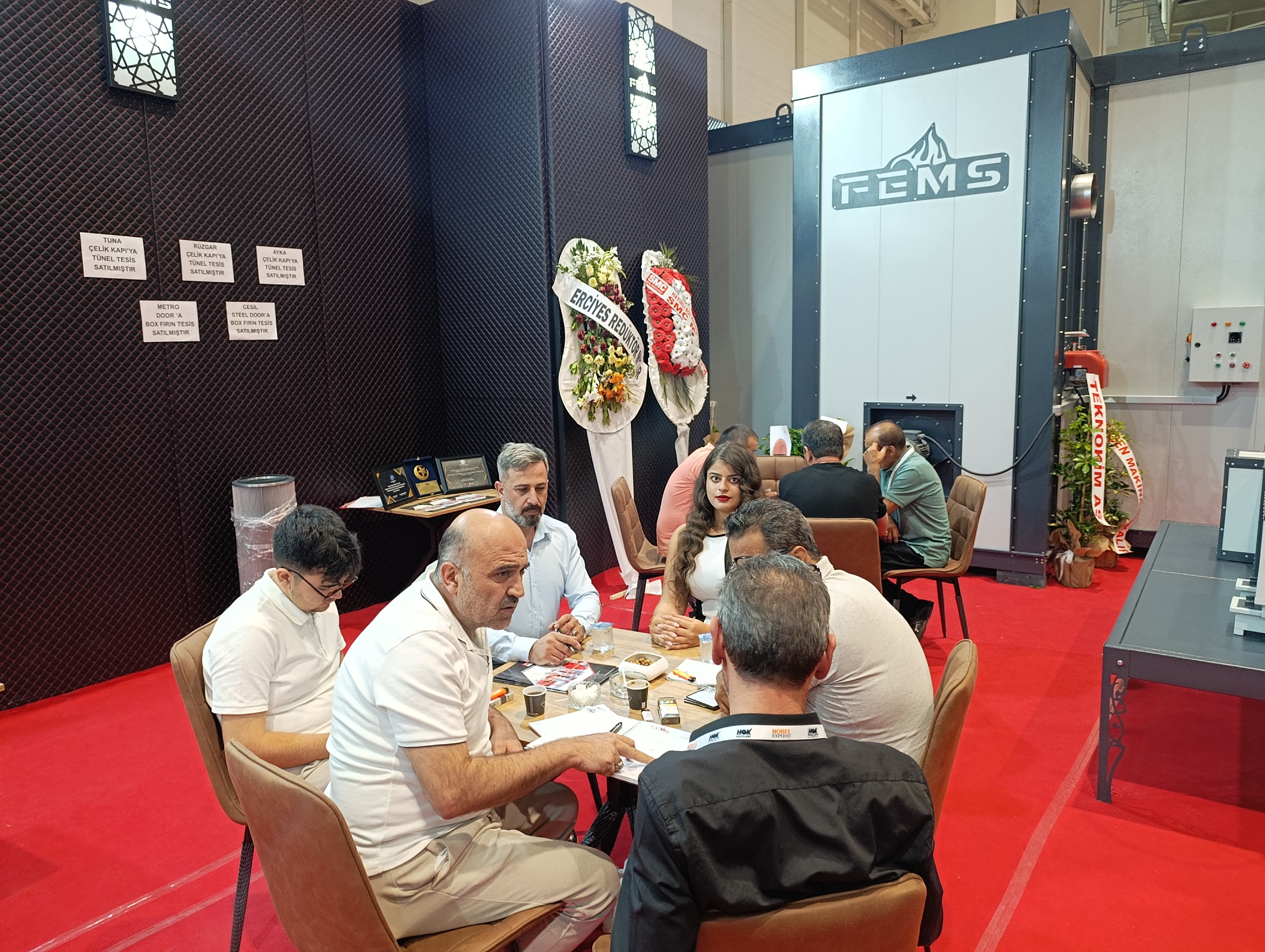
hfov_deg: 73.8
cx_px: 632
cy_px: 476
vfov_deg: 59.0
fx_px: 842
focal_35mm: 23
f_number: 1.65
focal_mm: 6.11
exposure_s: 1/50
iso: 645
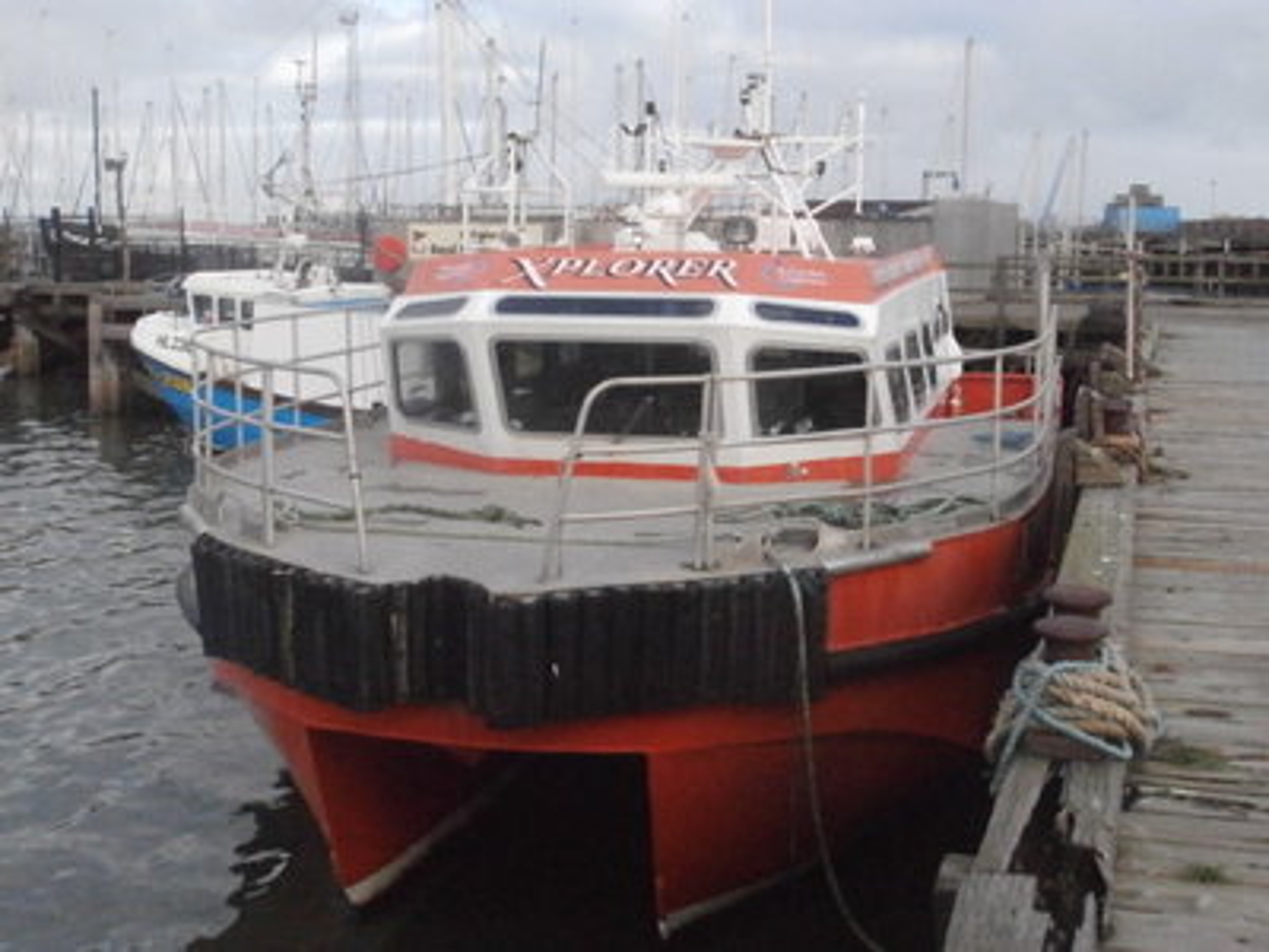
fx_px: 1723
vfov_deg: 30.9
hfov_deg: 40.4
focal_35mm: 47
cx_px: 634
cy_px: 476
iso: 1600
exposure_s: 1/400
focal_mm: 8.29
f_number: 11
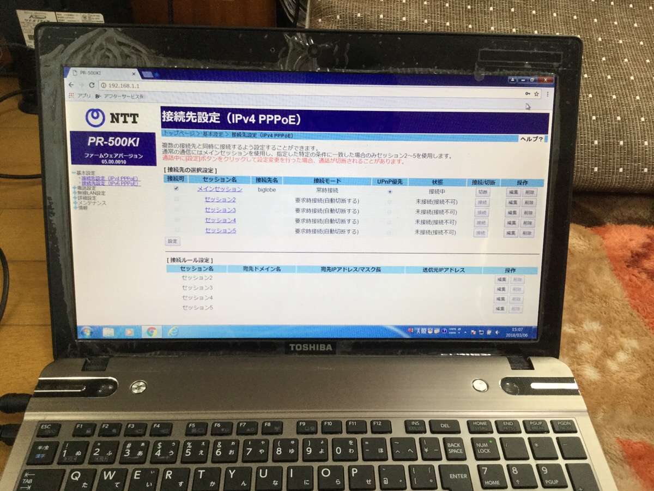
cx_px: 327
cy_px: 246
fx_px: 586
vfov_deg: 45.4
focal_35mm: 31
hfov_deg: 58.4
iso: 32
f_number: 2.4
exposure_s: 1/30
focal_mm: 3.3
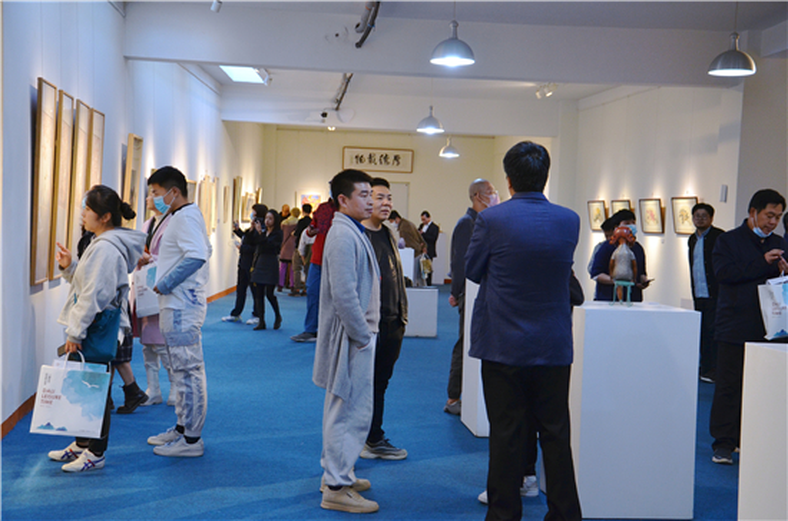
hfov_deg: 39.0
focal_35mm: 51
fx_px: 1114
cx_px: 394
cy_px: 260
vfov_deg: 26.4
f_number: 4.2
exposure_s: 1/60
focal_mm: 34
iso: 640
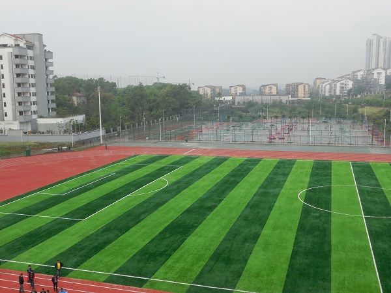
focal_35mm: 38
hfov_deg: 49.0
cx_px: 196
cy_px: 146
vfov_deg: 37.7
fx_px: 429
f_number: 4.2
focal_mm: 6.8
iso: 125
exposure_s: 1/640
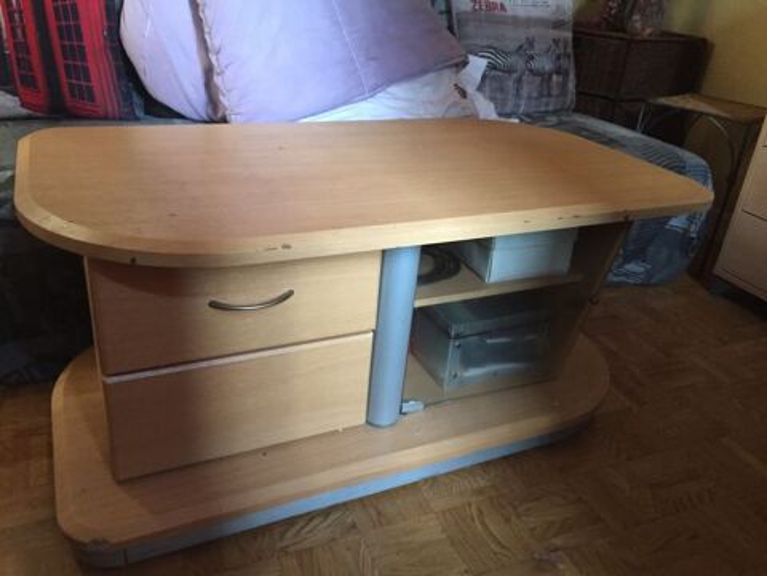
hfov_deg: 61.7
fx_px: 643
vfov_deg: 48.2
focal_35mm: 29
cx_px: 384
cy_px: 288
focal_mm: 4.15
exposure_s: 1/17
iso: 250
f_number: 2.2
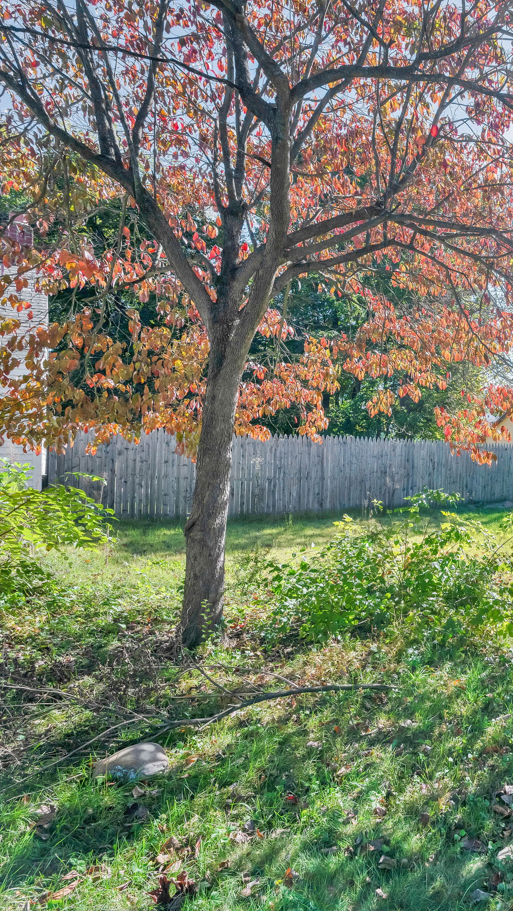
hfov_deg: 40.1
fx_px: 556
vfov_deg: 78.7
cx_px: 565
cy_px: 467
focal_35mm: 23
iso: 640
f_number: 9
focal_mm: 14
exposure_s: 1/1000
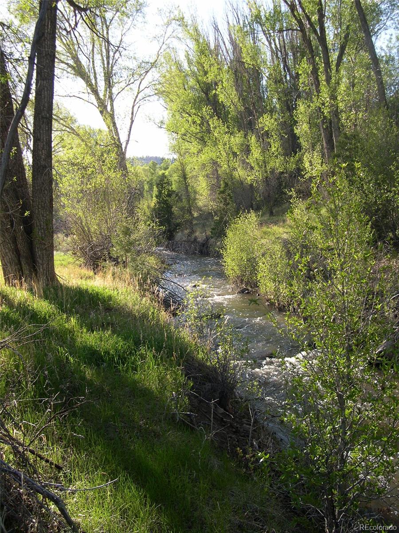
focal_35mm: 38
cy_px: 266
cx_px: 200
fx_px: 584
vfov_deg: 49.0
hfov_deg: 37.7
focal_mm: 8
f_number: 2.8
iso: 100
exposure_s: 1/371
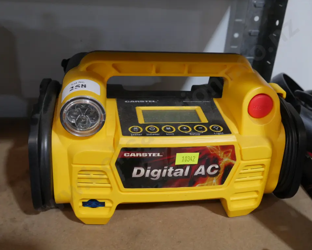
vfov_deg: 35.7
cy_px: 125
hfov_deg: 43.8
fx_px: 388
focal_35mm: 42
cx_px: 161
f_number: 5.6
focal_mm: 20
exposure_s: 1/60
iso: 1250
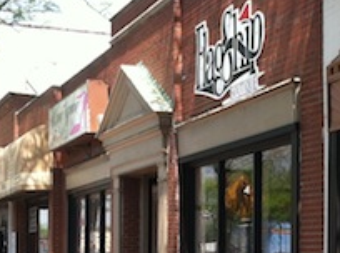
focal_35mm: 103
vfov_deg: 14.1
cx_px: 318
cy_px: 248
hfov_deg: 18.7
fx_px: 1009
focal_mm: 3.85
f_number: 2.8
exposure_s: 1/345
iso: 80
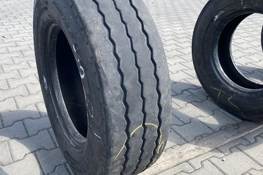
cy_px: 86
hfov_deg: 55.8
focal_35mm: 34
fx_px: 248
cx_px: 124
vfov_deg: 38.9
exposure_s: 1/845
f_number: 1.8
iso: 32
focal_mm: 4.25
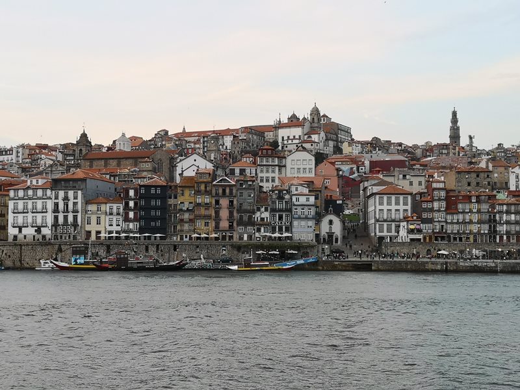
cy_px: 195
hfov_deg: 31.7
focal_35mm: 61
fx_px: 916
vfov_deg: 24.0
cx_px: 260
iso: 50
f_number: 1.8
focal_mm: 3.95
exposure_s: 1/144
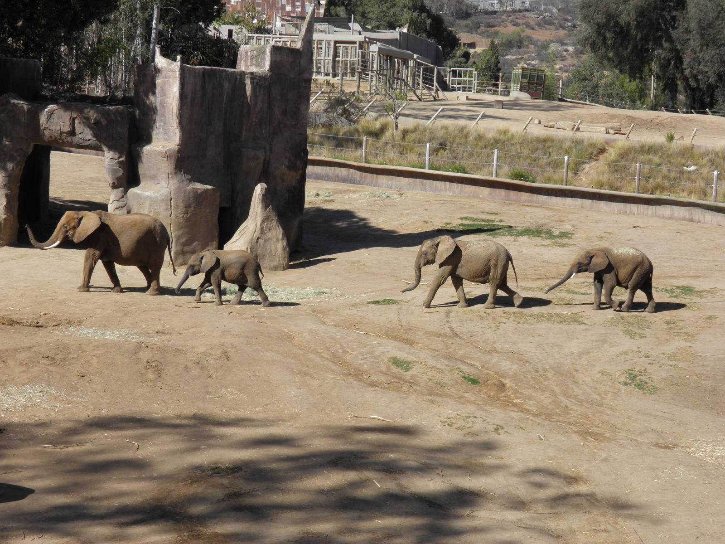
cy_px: 272
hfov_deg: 24.4
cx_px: 362
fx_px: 1676
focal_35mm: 80
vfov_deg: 18.4
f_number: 5.5
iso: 50
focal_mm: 14.4
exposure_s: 1/320
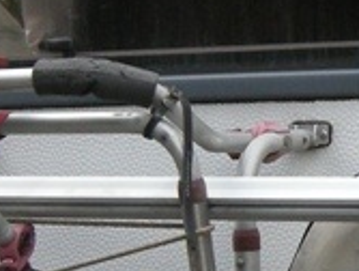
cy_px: 75
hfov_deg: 9.0
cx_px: 552
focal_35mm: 214
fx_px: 2224
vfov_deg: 7.0
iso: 73
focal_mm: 7.5
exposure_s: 1/280
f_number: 2.7
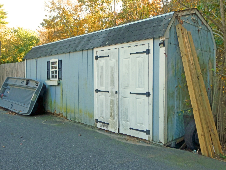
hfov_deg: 58.4
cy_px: 85
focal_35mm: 31
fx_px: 202
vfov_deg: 45.4
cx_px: 113
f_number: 3.5
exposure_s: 1/125
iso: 80
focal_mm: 5.4
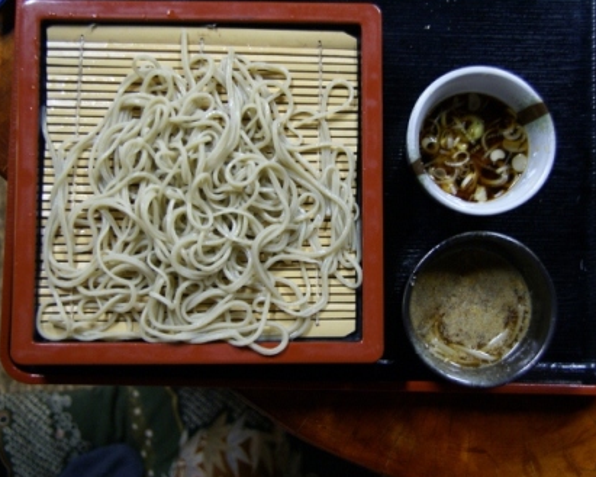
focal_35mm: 48
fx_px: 847
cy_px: 241
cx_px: 336
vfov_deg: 31.5
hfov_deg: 38.7
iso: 400
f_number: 4
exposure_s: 1/8
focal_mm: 28
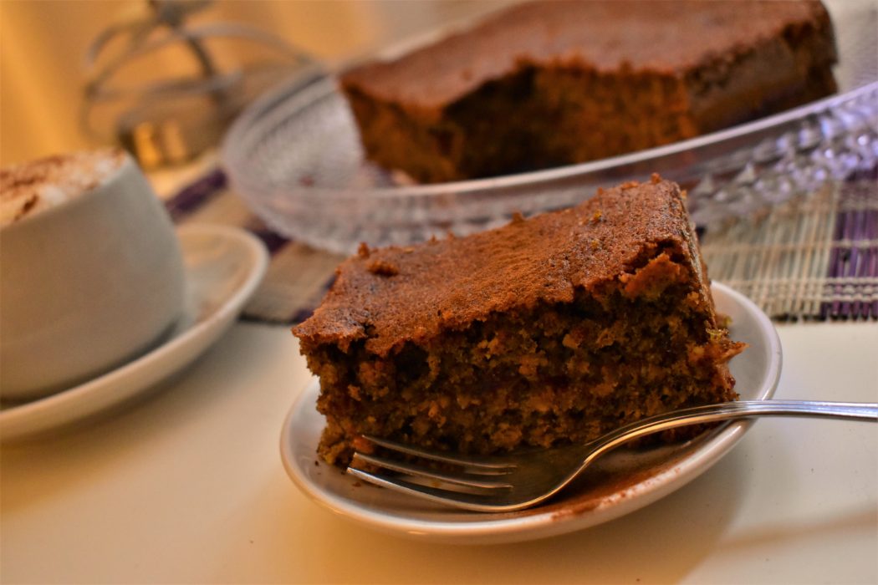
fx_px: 1097
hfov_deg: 43.6
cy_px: 292
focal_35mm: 45
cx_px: 439
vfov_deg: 29.9
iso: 3200
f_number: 5
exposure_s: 1/30
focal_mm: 30
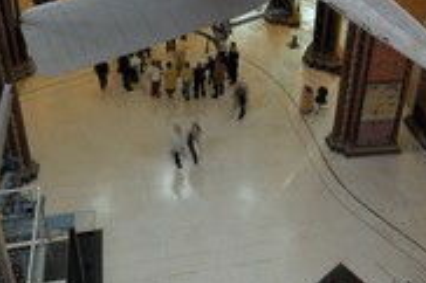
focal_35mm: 45
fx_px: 534
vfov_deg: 27.6
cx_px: 214
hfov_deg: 43.5
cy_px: -14
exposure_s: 1/2
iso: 100
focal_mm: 13
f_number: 7.1
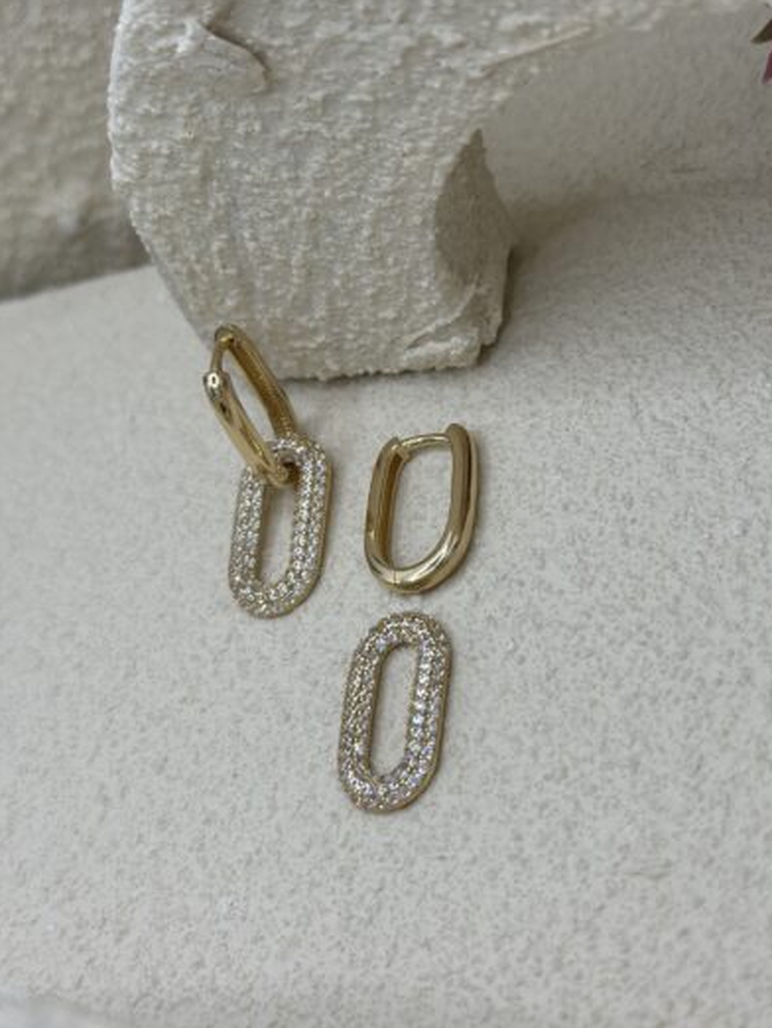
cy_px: 515
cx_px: 388
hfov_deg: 29.7
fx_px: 1456
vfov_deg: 38.9
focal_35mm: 49
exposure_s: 1/1242
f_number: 1.78
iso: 80
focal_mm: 6.86
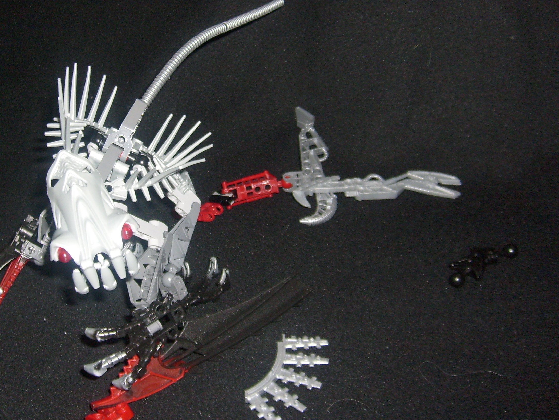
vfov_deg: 32.2
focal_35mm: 45
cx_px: 213
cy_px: 191
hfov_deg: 41.8
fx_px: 727
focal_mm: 5.8
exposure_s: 1/45
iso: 100
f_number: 2.8
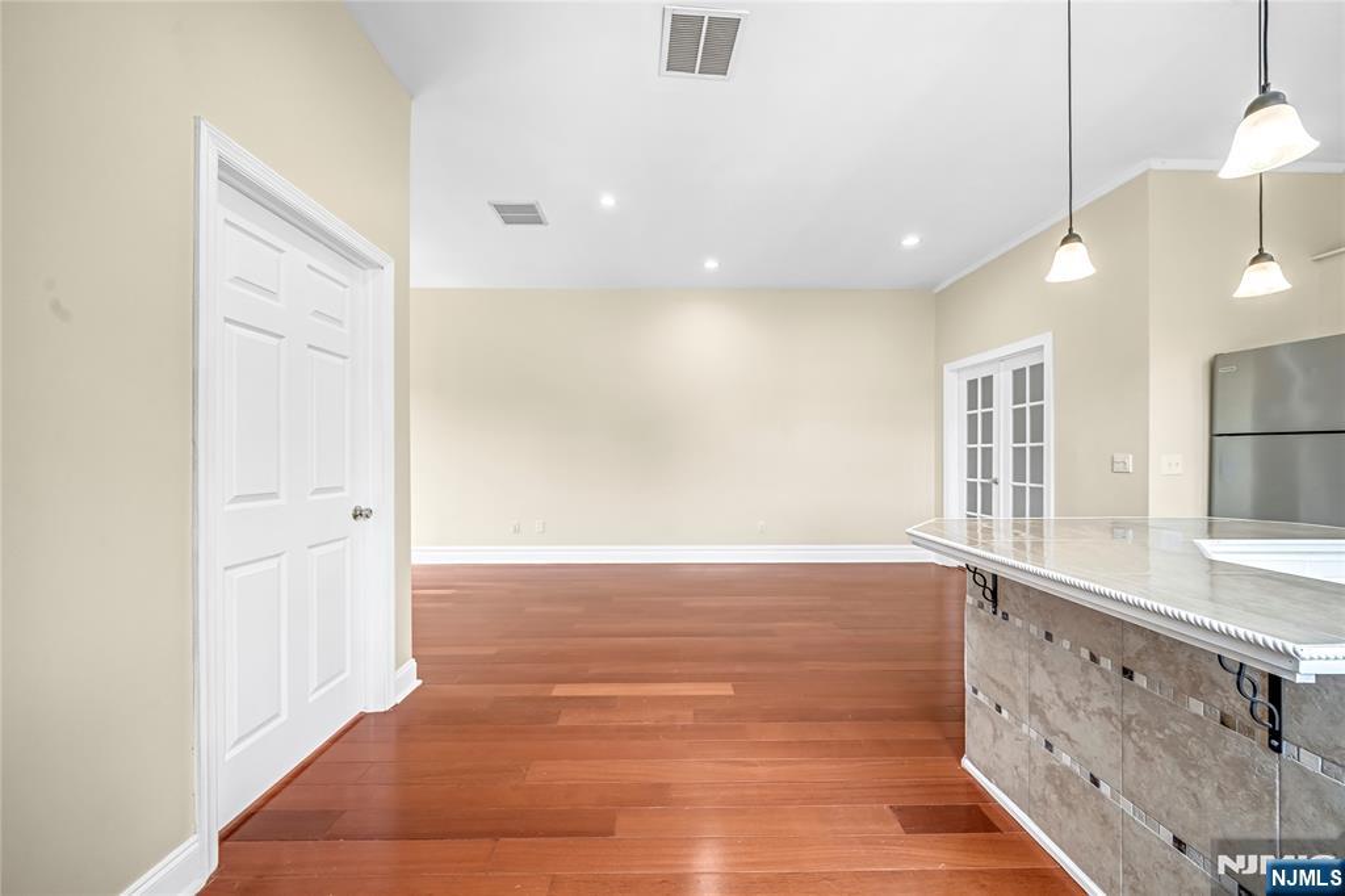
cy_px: 448
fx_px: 448
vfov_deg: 90.0
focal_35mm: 12
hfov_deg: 112.6
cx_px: 672
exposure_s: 1/30
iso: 500
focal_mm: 12
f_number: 8
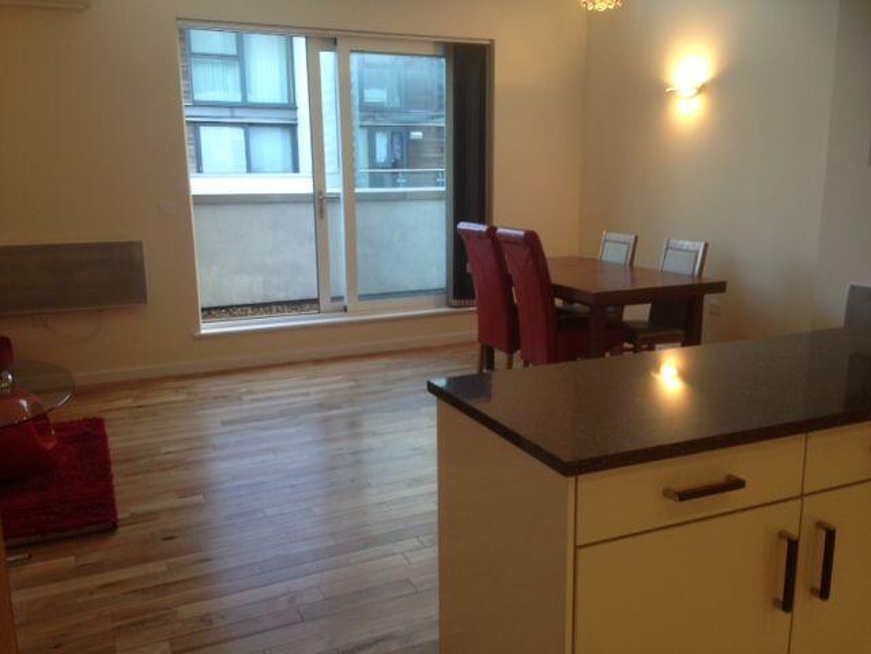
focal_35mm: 33
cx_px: 436
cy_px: 327
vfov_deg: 42.9
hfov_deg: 55.4
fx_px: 830
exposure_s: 1/24
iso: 50
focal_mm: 4.12
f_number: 2.4
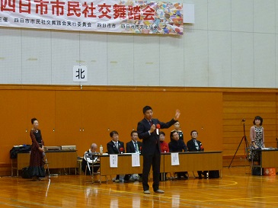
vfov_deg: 13.0
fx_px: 915
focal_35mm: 114
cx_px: 139
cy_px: 104
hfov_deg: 17.3
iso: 320
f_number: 3.8
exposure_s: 1/50
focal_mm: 10.6
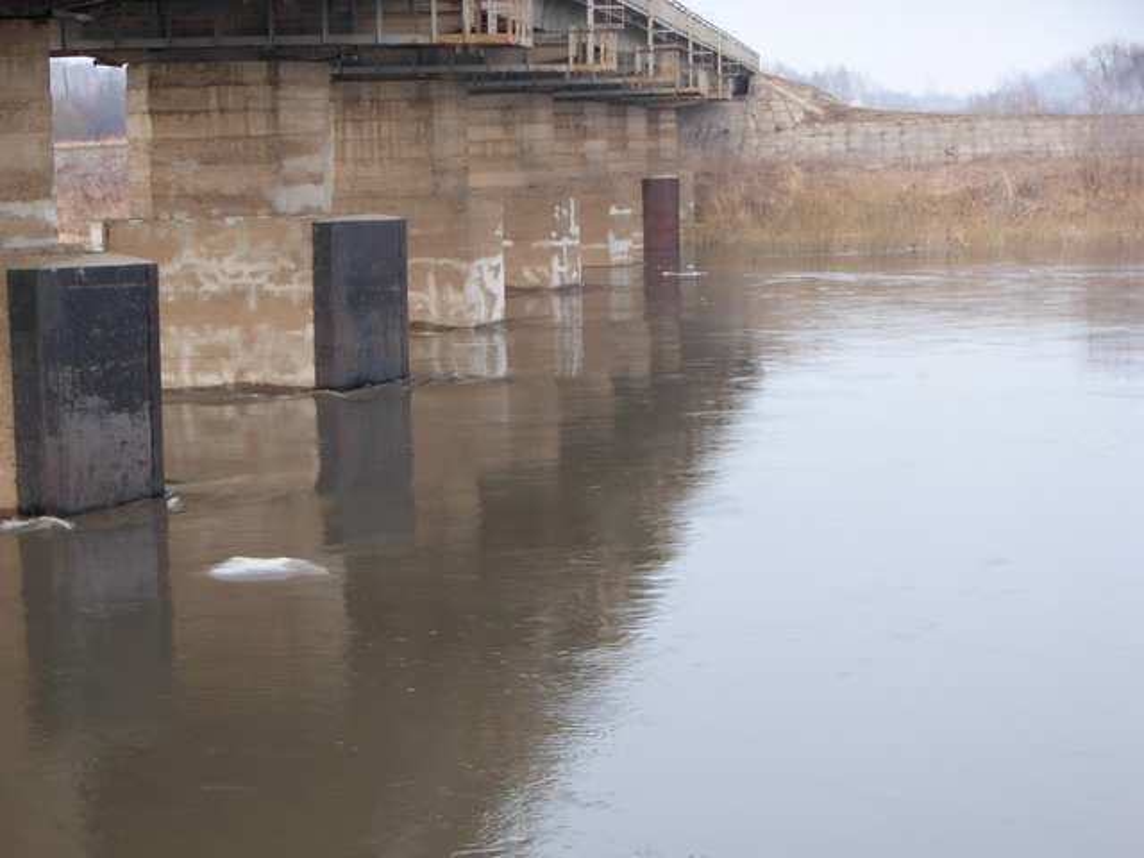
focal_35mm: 82
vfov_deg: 18.0
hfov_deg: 23.8
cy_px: 429
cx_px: 572
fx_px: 2710
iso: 79
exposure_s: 1/25.3
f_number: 3.7
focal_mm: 13.5
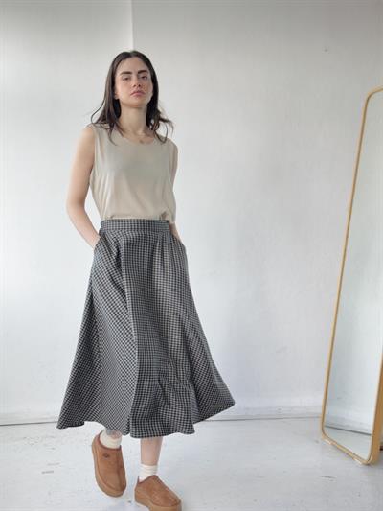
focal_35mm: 48
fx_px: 708
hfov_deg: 30.3
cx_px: 192
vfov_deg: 39.6
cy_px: 256
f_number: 1.78
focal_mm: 6.76
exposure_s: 1/121
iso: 80
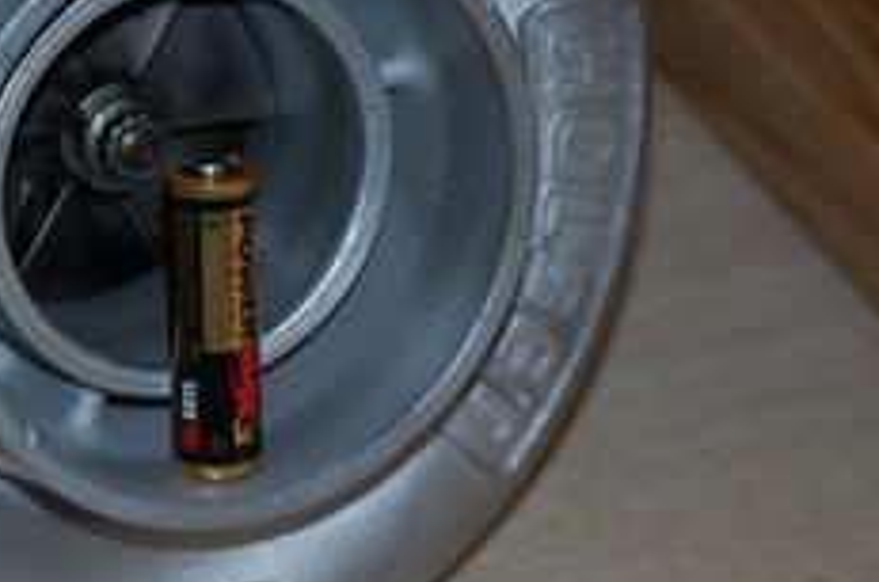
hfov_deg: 9.0
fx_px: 5565
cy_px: 160
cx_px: -61
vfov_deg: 6.0
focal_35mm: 228
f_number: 4
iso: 400
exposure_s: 1/60
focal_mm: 55
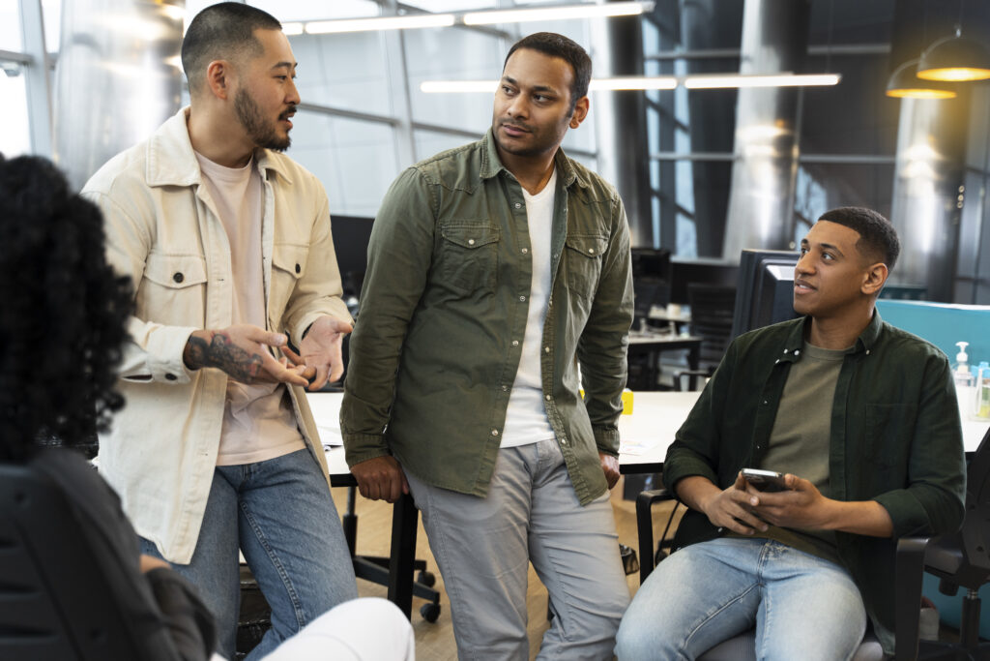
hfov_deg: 41.9
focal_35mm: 47
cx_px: 495
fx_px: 1293
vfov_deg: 28.7
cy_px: 330
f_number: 2.8
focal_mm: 47
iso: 640
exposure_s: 1/125
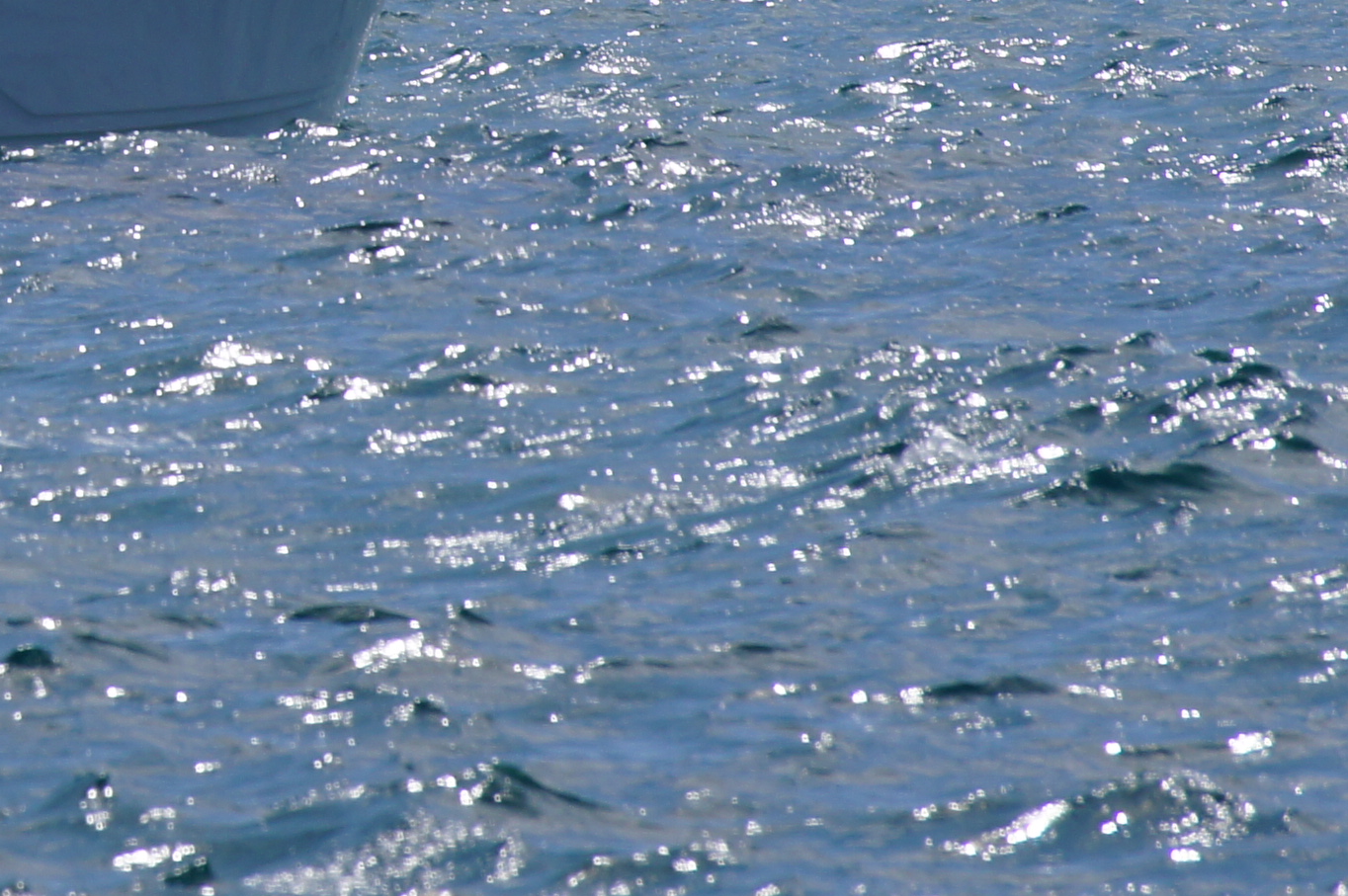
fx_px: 40405
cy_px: -134
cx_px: -459
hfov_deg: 1.9
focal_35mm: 1080
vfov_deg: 1.3
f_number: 10
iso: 100
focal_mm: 200
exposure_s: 1/400
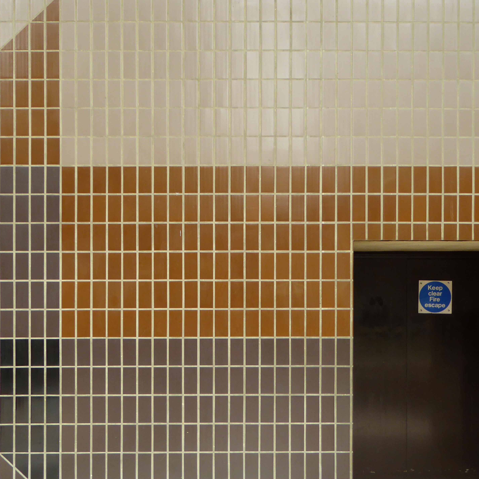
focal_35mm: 64
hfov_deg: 26.8
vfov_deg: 26.9
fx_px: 1002
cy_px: 242
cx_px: 180
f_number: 3.8
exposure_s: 1/100
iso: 100
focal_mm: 7.2
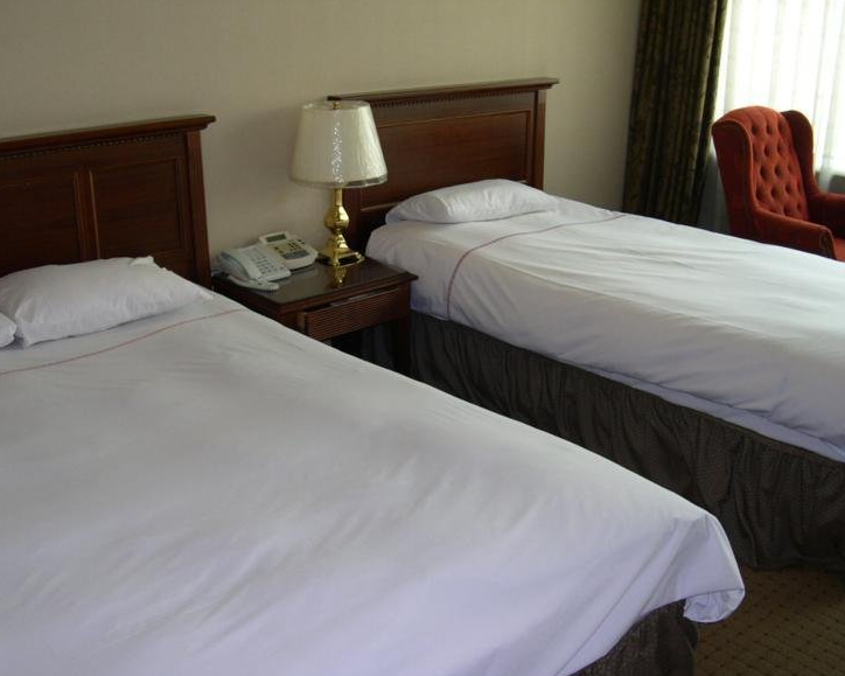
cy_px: 347
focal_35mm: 41
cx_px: 398
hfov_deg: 44.8
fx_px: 1025
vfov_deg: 36.5
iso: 100
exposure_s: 1/30
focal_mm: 8
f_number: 2.8
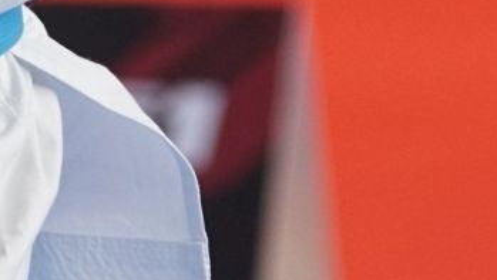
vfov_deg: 0.9
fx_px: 17080
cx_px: -268
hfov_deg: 1.7
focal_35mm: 1295
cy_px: -499
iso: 640
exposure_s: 1/400
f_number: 3.2
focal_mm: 160
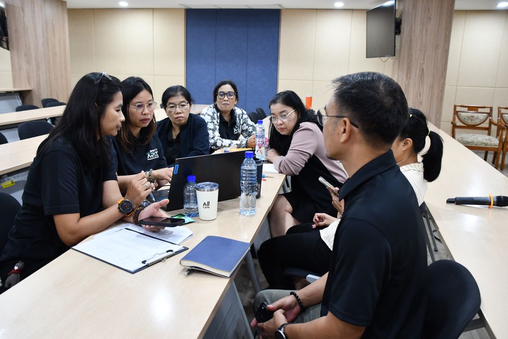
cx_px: 254
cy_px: 170
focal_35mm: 31
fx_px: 437
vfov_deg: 42.3
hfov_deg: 60.3
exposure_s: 1/60
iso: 1000
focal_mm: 21
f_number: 4
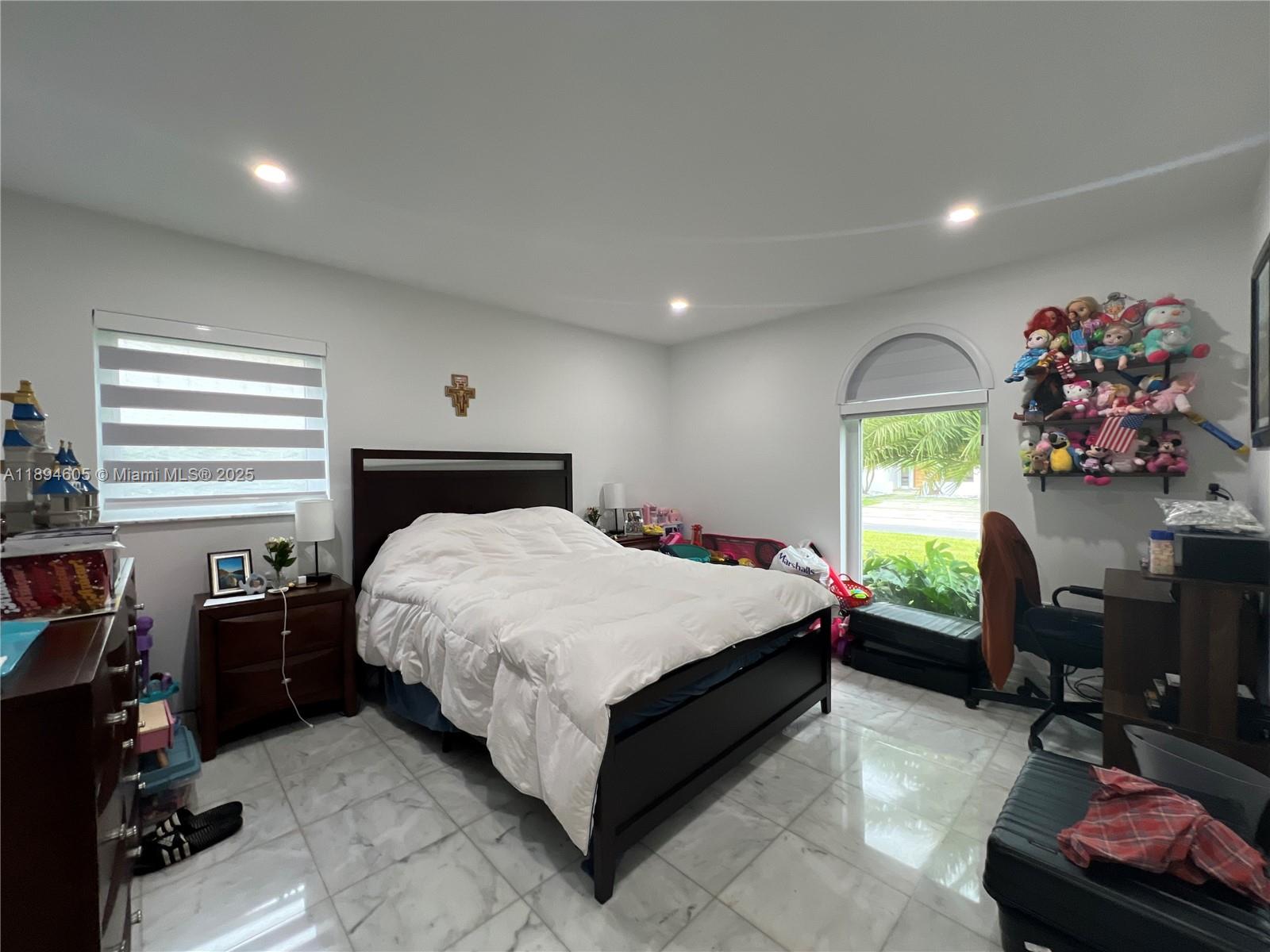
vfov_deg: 89.9
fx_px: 477
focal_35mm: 13
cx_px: 635
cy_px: 476
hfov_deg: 106.2
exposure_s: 1/120
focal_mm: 1.57
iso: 200
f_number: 1.8
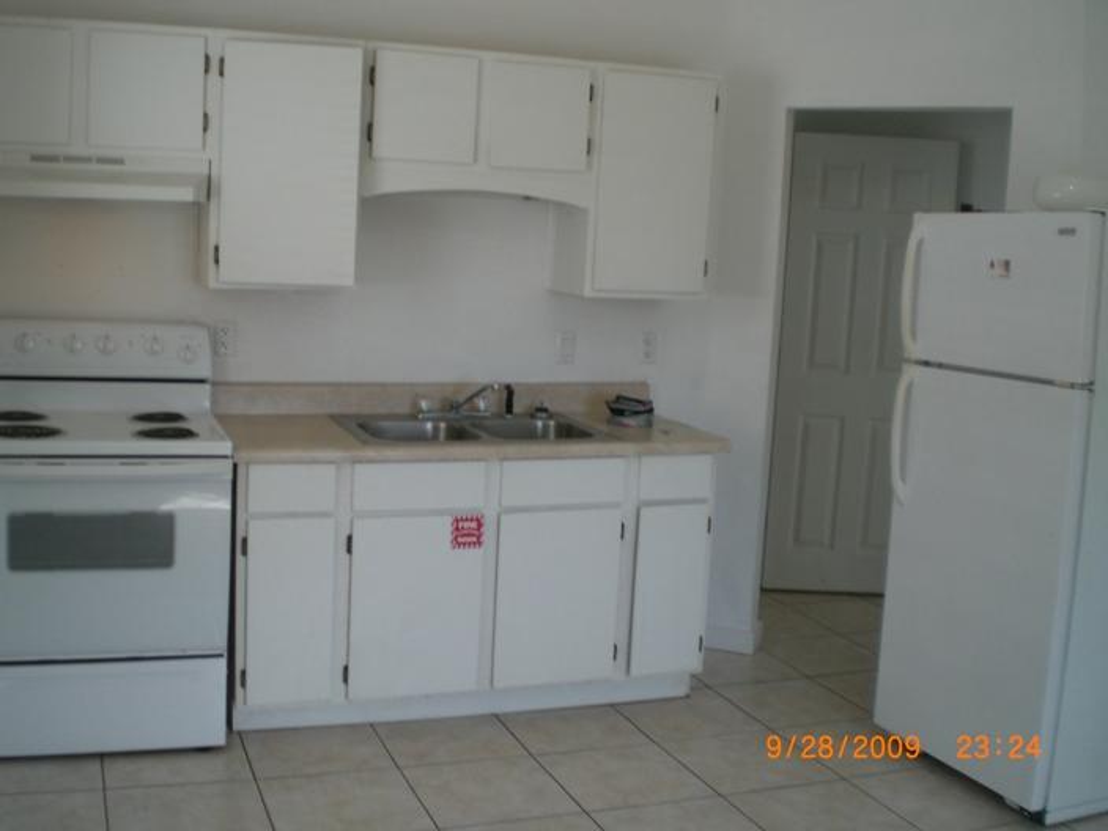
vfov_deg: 37.7
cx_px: 554
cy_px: 416
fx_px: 1216
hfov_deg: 49.0
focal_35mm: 38
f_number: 3.1
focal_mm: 6.3
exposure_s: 1/125
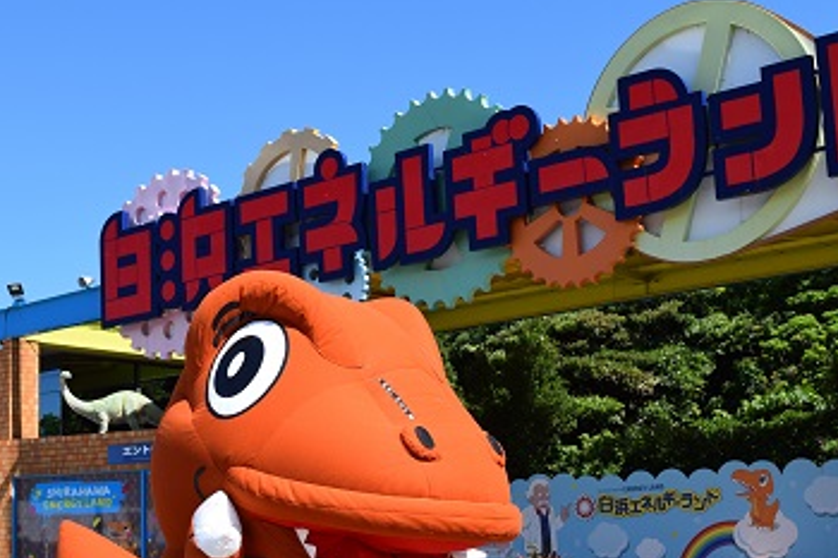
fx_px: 1297
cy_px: 386
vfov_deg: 24.1
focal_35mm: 56
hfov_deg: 35.8
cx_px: 467
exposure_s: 1/400
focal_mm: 25
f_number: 10
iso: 200
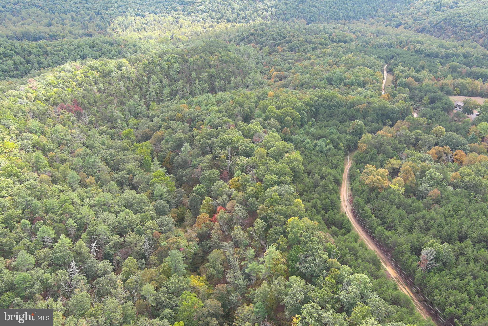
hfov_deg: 63.7
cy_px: 163
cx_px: 244
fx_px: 393
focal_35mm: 29
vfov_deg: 45.0
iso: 100
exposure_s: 1/182
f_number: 2.8
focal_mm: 10.57
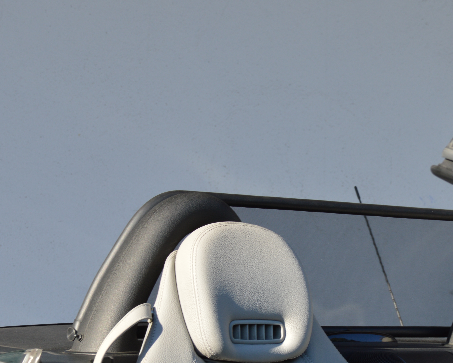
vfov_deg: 12.3
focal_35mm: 125
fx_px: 1676
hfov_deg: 15.4
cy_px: 281
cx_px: 240
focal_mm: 44
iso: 110
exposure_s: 1/125
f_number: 8
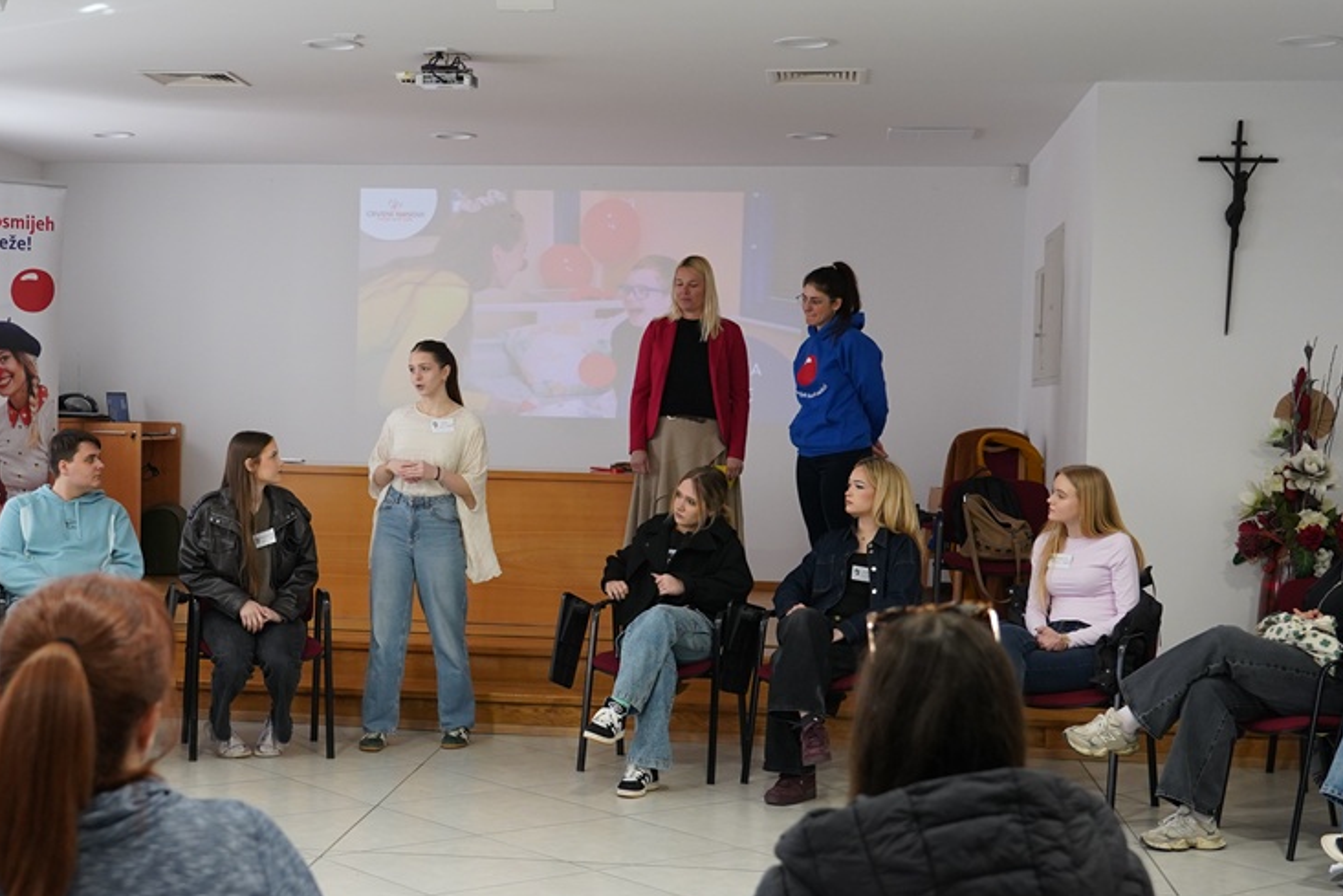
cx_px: 508
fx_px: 2015
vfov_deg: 25.1
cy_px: 491
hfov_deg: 36.7
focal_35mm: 54
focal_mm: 33
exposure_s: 1/125
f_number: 4
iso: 1600
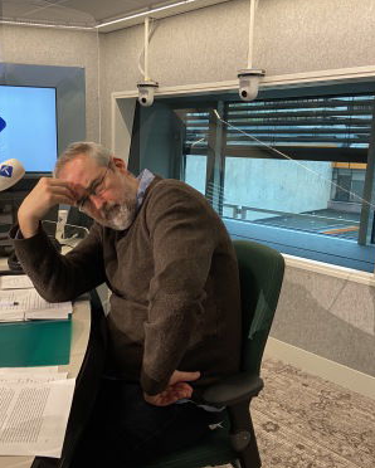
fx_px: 471
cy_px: 233
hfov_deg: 43.1
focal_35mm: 34
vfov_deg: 52.8
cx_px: 147
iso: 160
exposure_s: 1/50
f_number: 1.8
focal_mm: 4.25
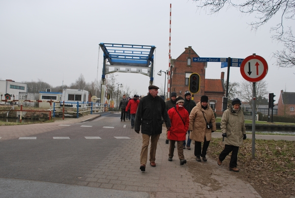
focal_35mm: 33
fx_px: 271
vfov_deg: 40.1
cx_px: 148
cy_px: 99
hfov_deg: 57.2
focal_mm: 22
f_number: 5.6
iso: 140
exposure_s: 1/125
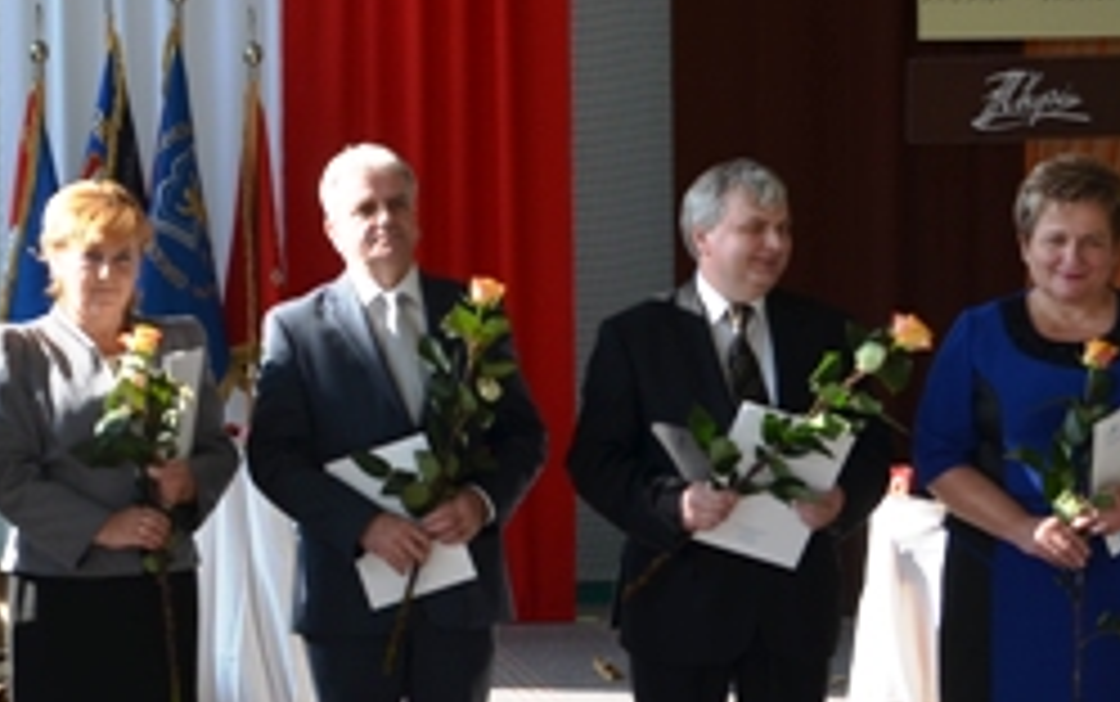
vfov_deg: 13.9
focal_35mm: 94
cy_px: 477
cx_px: -90
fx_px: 2871
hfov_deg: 21.1
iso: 200
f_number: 6.3
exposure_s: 1/160
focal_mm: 24
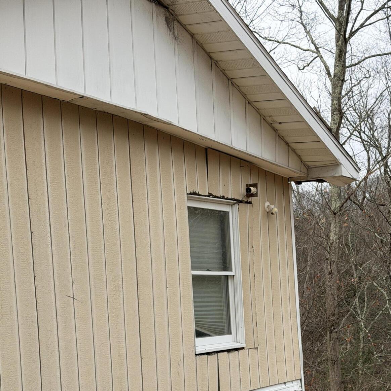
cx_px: 247
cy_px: 325
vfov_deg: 23.3
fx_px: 933
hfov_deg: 23.6
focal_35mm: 73
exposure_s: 1/895
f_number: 1.78
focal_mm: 6.76
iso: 64
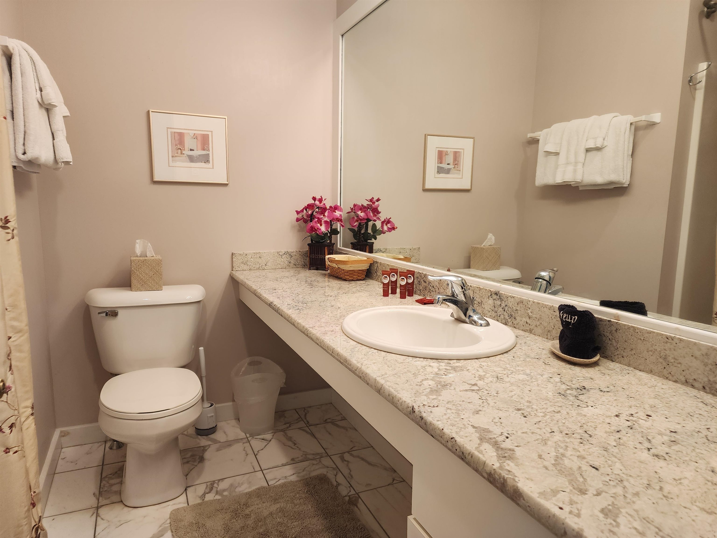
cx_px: 358
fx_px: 476
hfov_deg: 73.9
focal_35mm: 23
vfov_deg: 58.9
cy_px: 269
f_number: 1.8
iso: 100
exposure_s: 1/120
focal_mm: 6.4
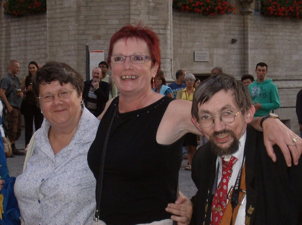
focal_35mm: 108
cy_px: 112
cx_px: 151
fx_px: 940
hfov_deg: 18.3
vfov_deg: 13.6
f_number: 4.8
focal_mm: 18
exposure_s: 1/125
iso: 200
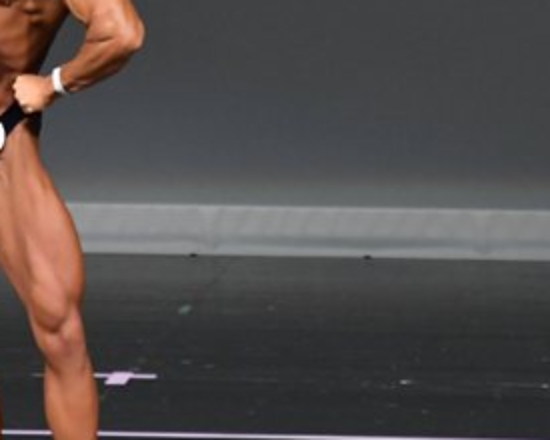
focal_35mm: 794
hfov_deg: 2.4
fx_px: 12925
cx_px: 157
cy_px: 160
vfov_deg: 2.0
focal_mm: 200
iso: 4000
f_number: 5.6
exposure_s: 1/400
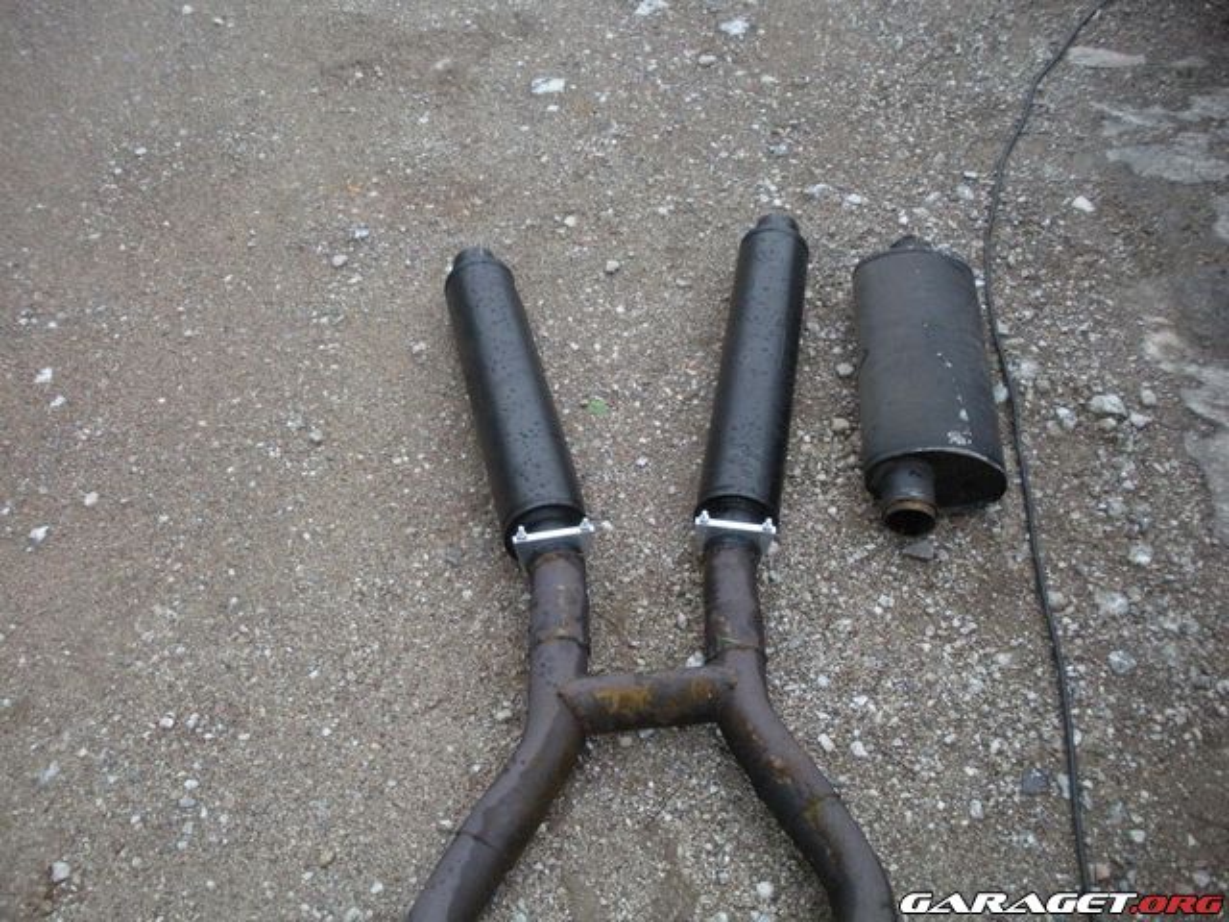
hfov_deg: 51.4
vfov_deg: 39.7
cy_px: 461
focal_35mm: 36
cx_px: 614
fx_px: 1278
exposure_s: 1/388
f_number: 3.5
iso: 400
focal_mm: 6.3
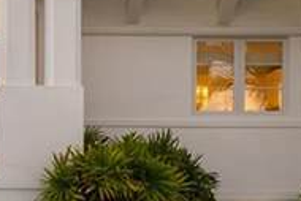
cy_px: 119
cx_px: -70
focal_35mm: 101
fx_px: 845
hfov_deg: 19.0
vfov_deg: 13.6
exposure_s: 1/6
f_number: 10
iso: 250
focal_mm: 15
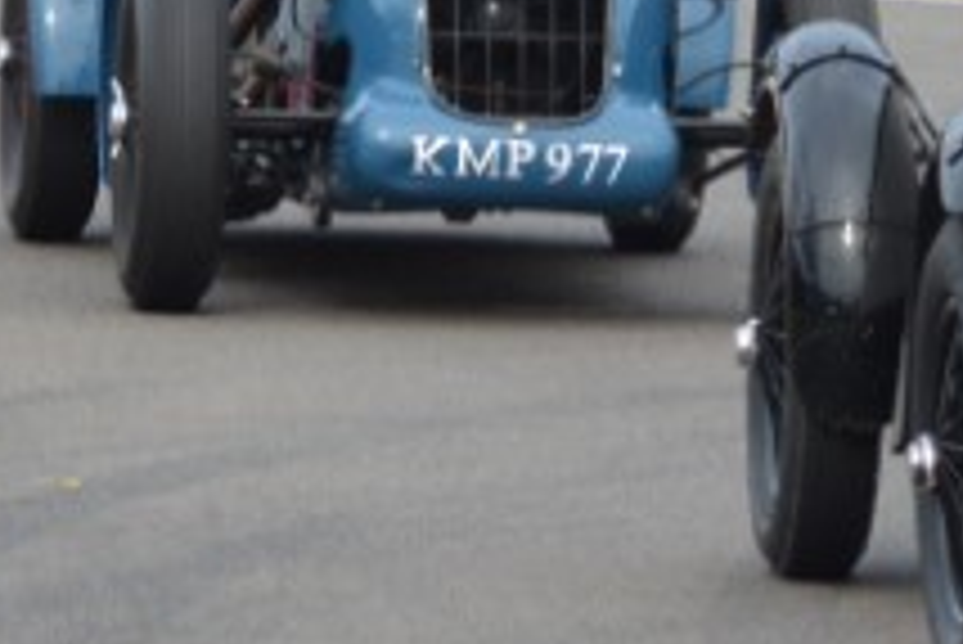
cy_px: 232
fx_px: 12099
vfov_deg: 3.0
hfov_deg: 4.6
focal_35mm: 452
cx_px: 936
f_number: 8
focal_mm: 92
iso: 400
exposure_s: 1/500
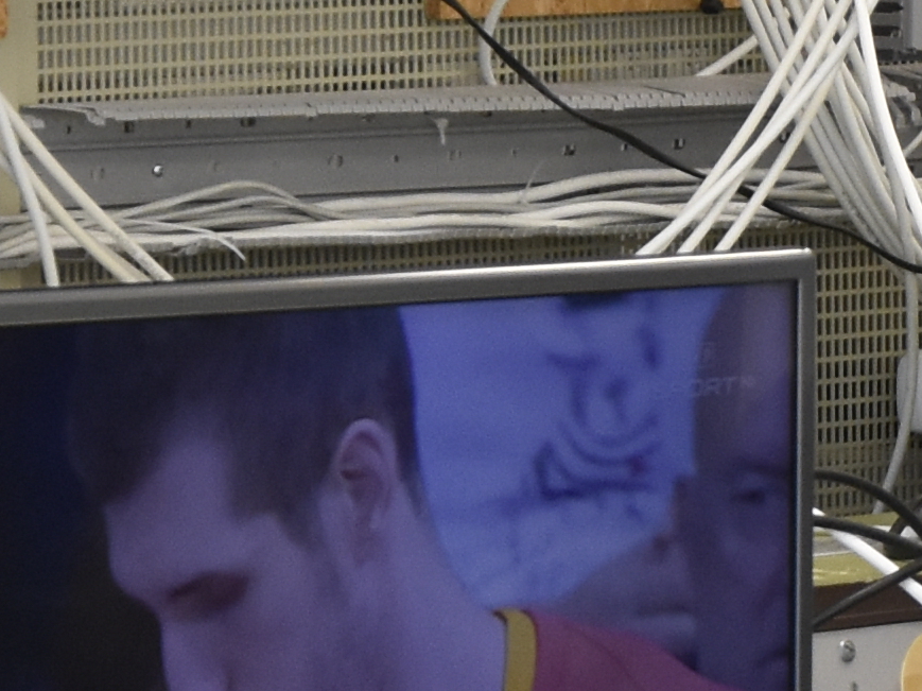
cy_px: 352
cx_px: 961
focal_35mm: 448
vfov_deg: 3.3
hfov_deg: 4.4
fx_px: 11936
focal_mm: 45
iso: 800
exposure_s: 1/100
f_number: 5
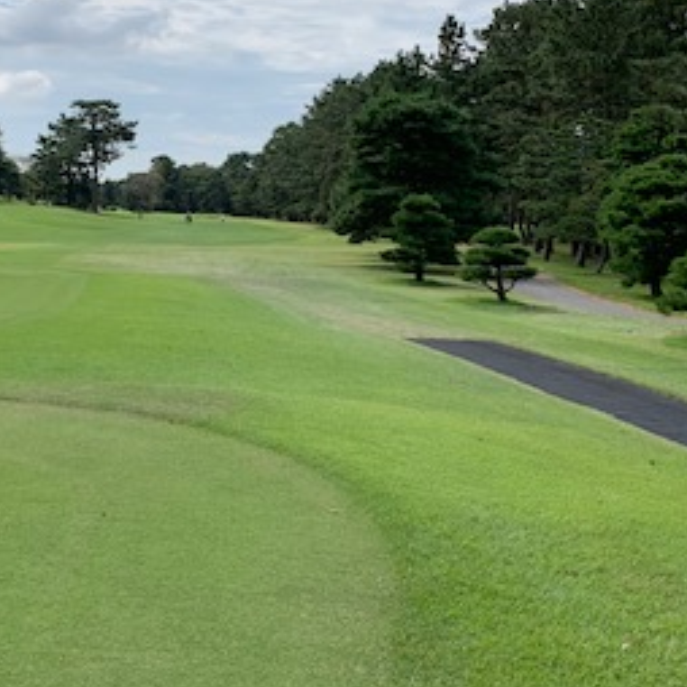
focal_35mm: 58
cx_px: 233
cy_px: 308
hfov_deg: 29.4
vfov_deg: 29.5
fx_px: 1302
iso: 25
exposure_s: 1/2755
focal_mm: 4.25
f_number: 1.8
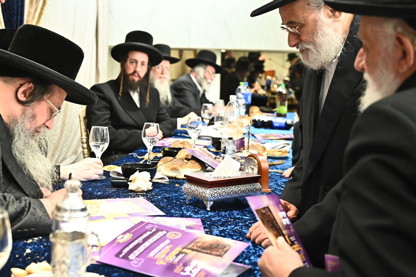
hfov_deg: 38.6
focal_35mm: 51
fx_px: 589
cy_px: 85
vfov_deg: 26.3
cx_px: 147
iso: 3200
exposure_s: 1/200
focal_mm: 36
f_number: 3.2
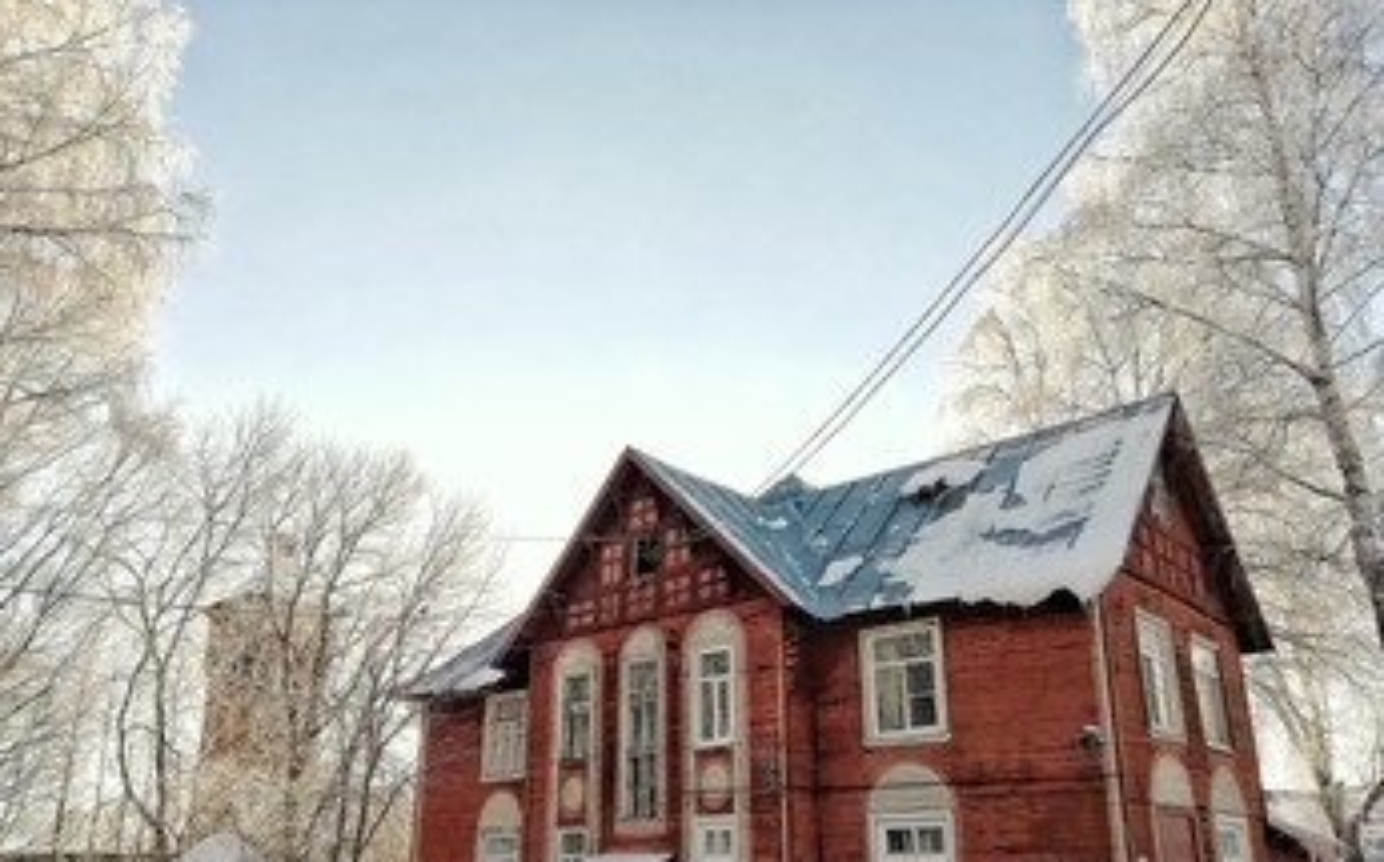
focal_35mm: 28
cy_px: 519
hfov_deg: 66.5
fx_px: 1055
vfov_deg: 44.2
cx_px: 694
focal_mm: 3.46
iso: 50
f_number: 2.2
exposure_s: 1/507
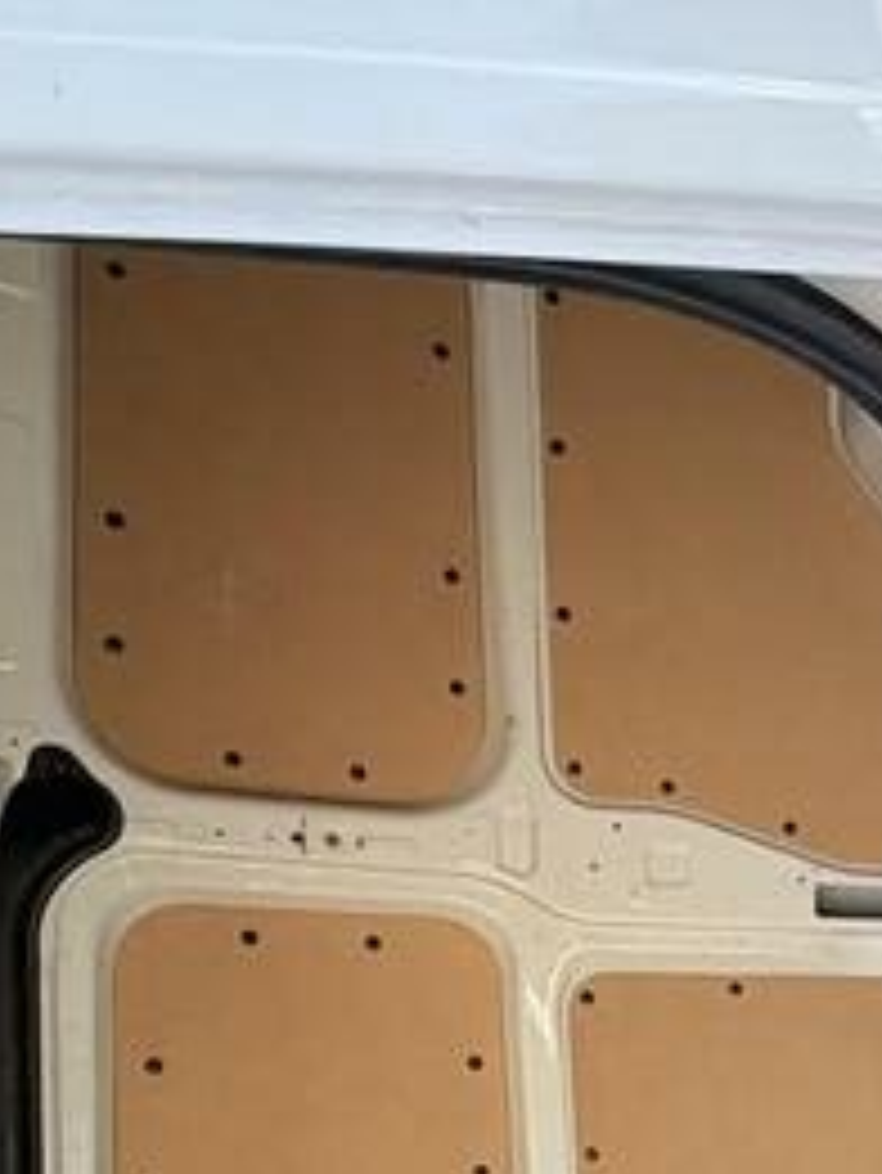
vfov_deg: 36.5
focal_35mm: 48
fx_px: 1629
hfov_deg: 27.1
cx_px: 1026
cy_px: 1111
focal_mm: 2.22
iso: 50
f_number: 2.2
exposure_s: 1/166
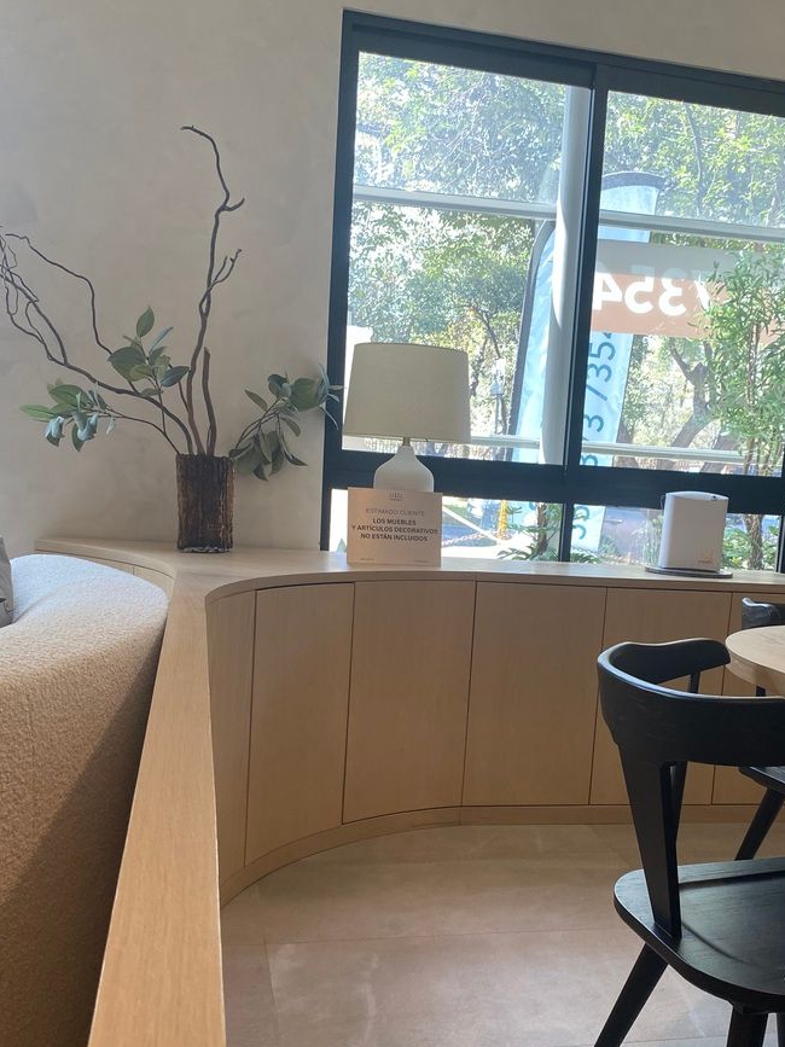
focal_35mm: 36
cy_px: 645
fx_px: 1089
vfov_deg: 50.9
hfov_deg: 39.5
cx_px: 475
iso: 125
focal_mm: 4.25
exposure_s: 1/120
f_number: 1.8
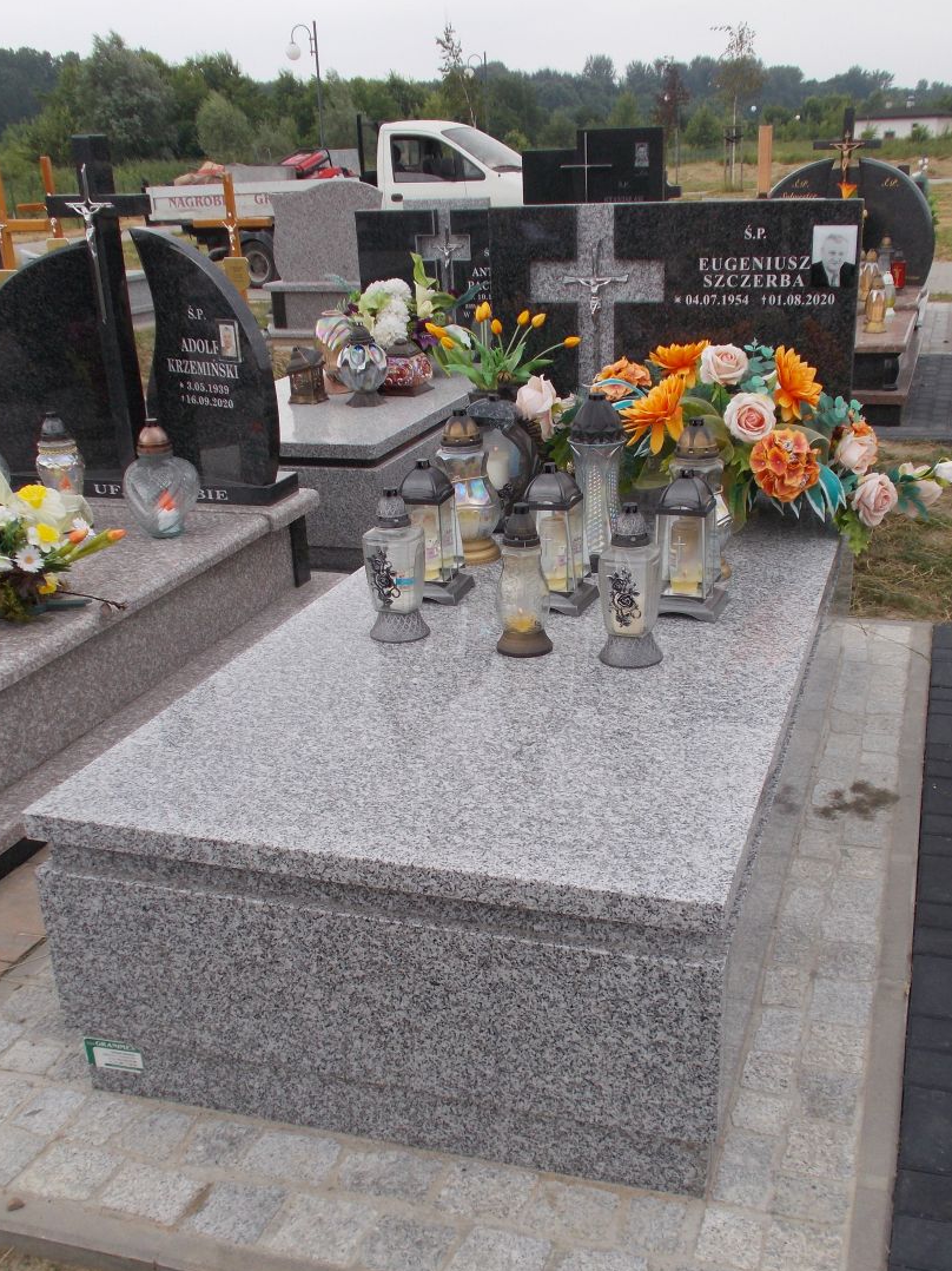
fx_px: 1394
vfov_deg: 48.8
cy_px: 722
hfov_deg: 37.7
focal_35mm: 38
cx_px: 517
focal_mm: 5.3
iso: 80
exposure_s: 1/500
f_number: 3.4
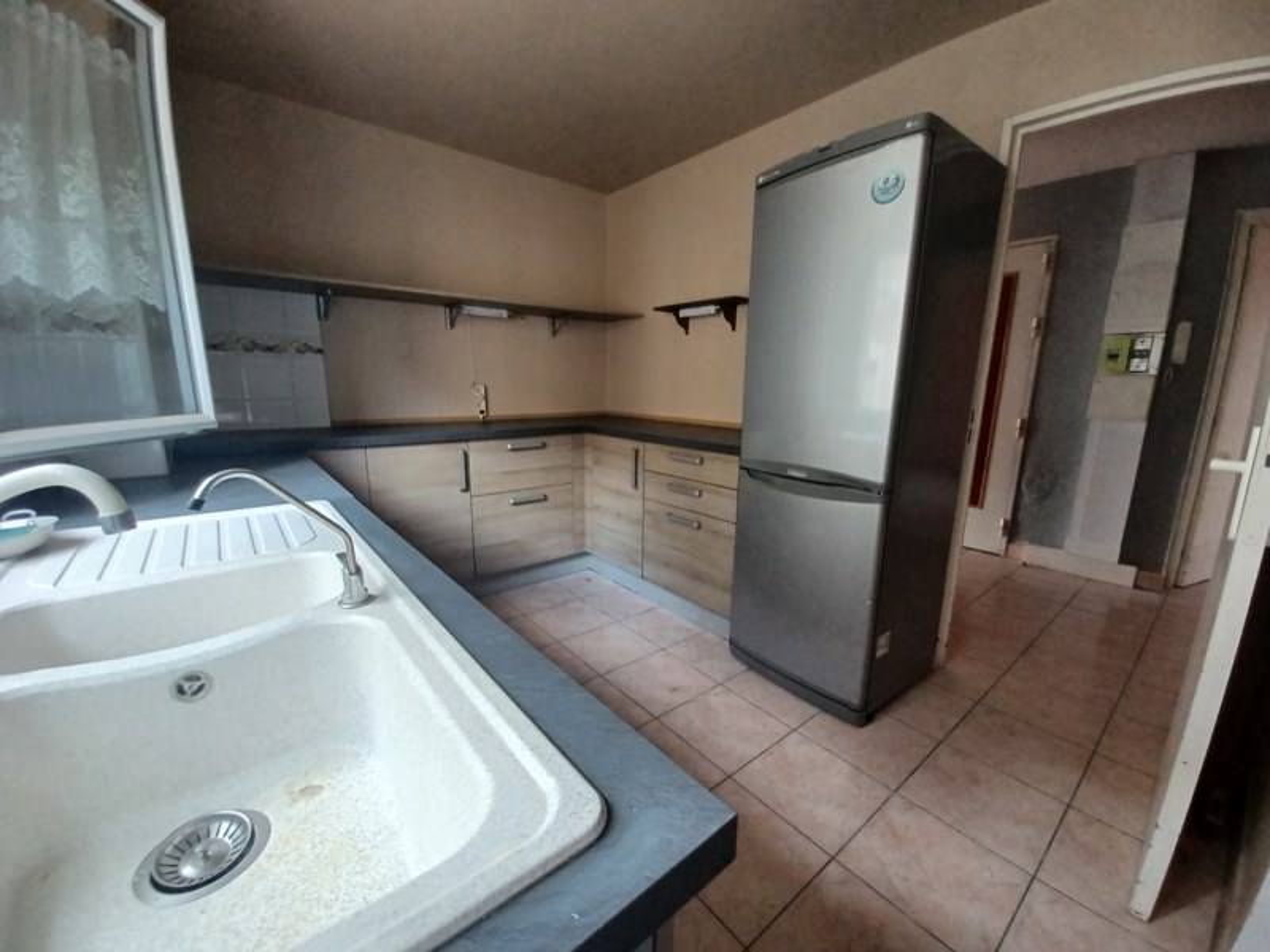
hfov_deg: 106.2
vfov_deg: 89.9
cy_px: 476
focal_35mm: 13
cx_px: 635
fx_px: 477
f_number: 2.2
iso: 80
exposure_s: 1/50
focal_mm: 1.42
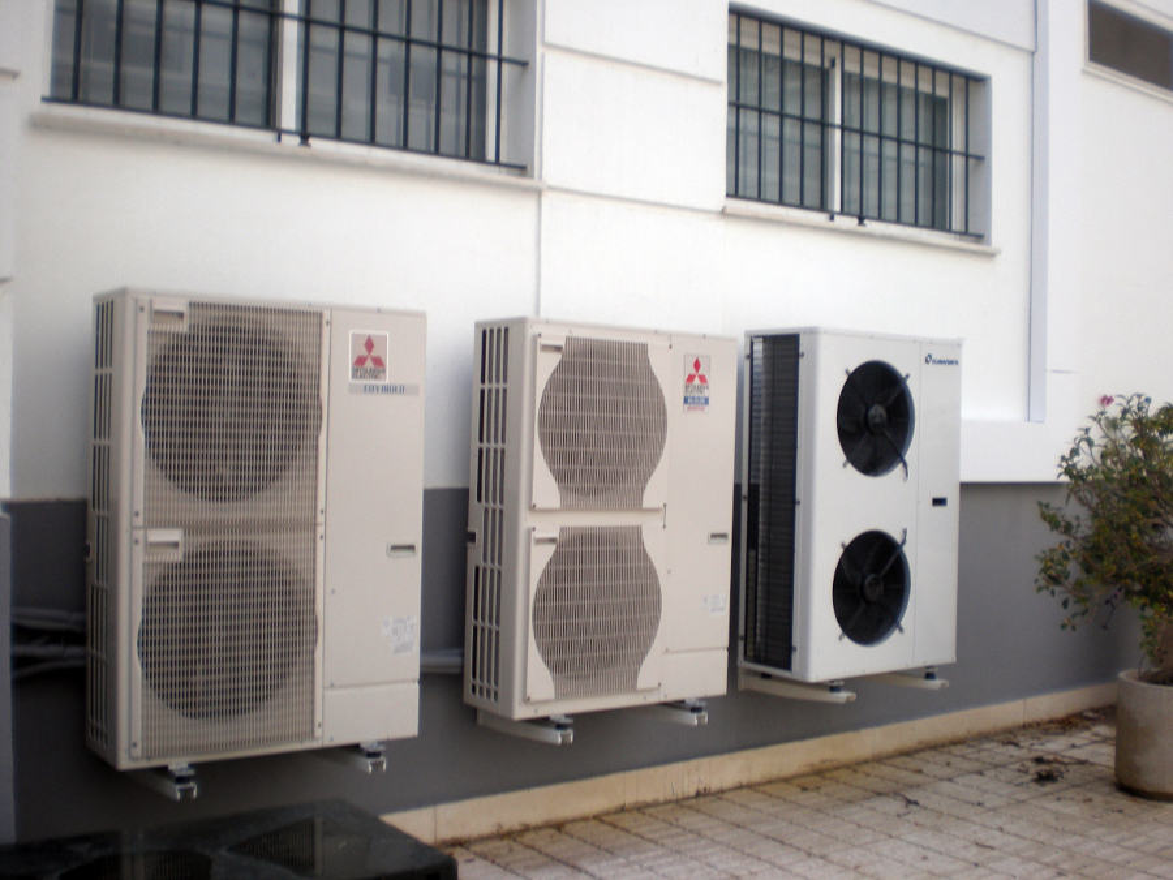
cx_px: 586
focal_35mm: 38
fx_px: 1288
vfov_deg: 37.7
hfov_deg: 49.0
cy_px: 440
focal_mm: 6.3
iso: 64
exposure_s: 1/170
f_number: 3.1
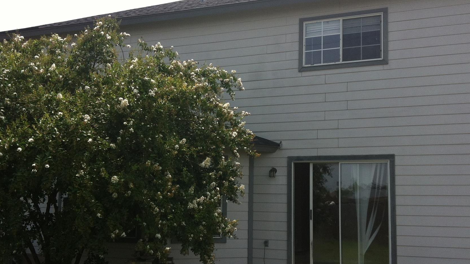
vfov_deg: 25.4
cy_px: 135
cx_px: 239
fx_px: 586
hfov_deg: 43.7
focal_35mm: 47
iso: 80
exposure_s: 1/973
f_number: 2.8
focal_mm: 3.85
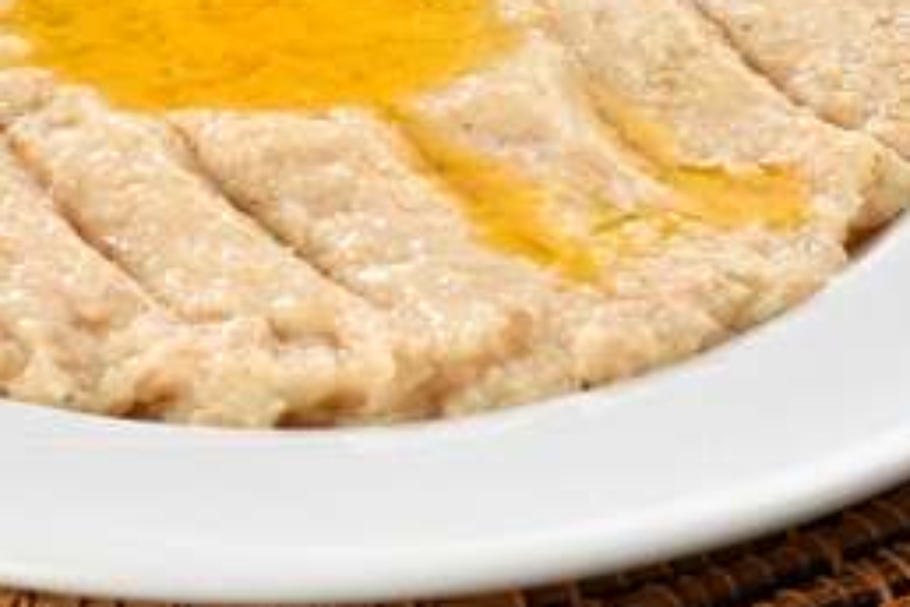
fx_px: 7835
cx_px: 335
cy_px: -65
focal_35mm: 310
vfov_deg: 4.4
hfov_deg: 6.6
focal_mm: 100
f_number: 11
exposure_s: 1/250
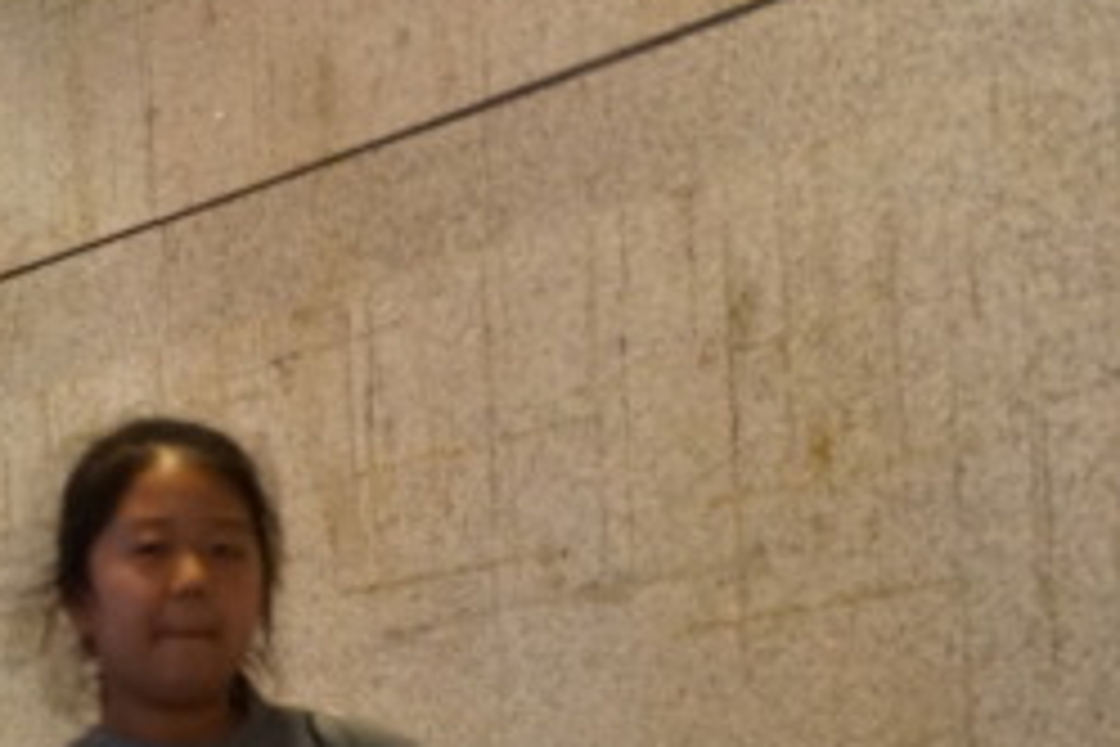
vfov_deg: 7.9
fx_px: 5382
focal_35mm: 173
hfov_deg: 11.4
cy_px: 821
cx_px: -603
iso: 1250
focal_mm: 28
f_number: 4
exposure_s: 1/60
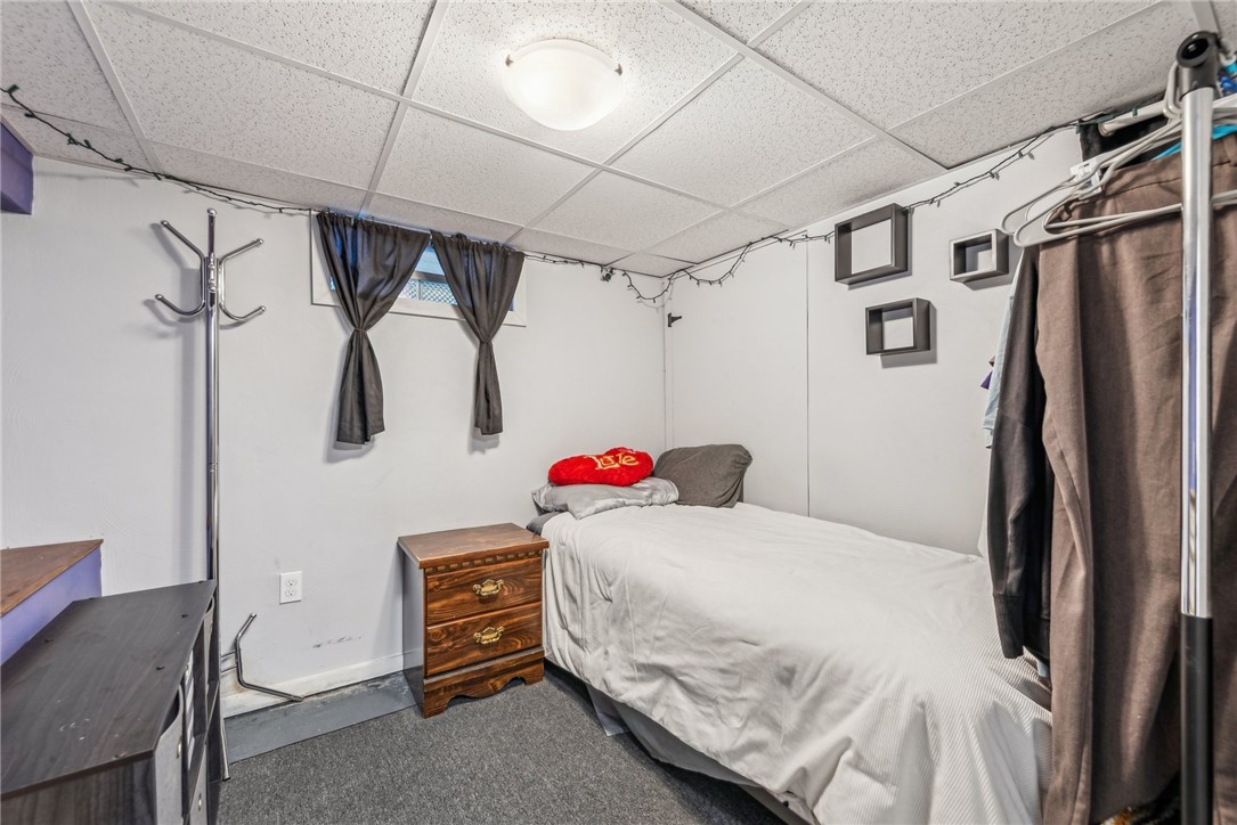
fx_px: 481
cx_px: 618
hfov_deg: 104.2
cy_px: 412
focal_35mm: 14
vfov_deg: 81.2
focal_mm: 14
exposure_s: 1/2
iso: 50
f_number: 11
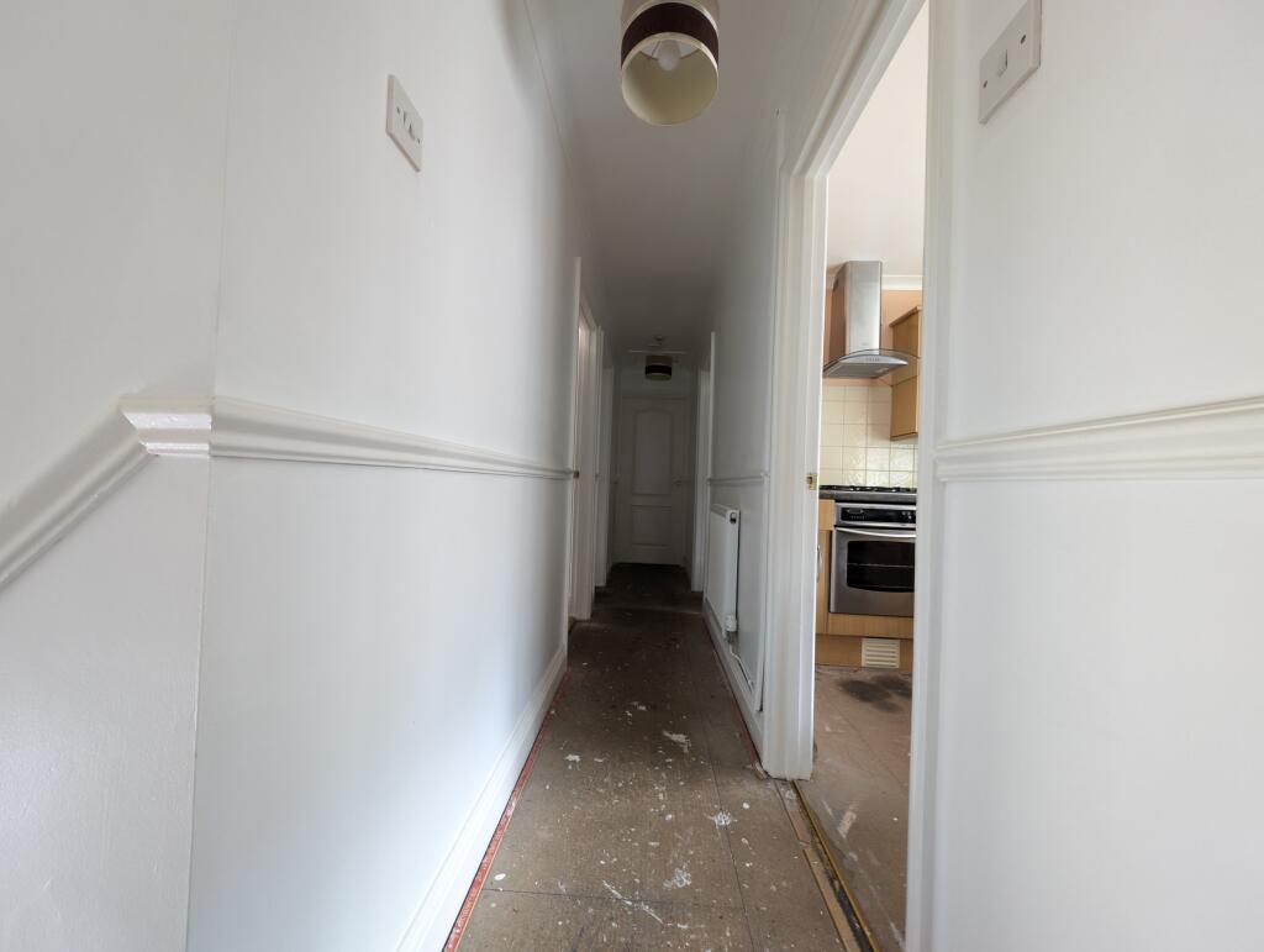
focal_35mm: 12
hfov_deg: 110.5
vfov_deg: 94.6
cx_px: 632
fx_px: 439
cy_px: 476
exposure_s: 1/15
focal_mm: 2.23
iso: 106
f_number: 1.95
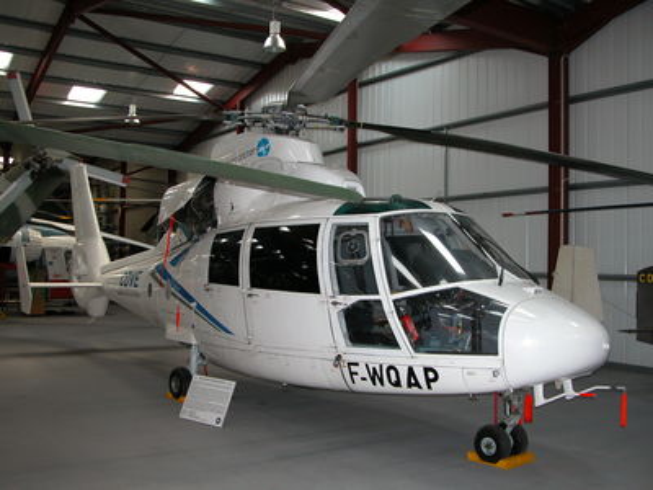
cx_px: 326
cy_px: 245
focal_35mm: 35
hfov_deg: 52.6
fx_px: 660
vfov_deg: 40.7
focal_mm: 8.9
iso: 200
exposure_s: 1/60
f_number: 2.8
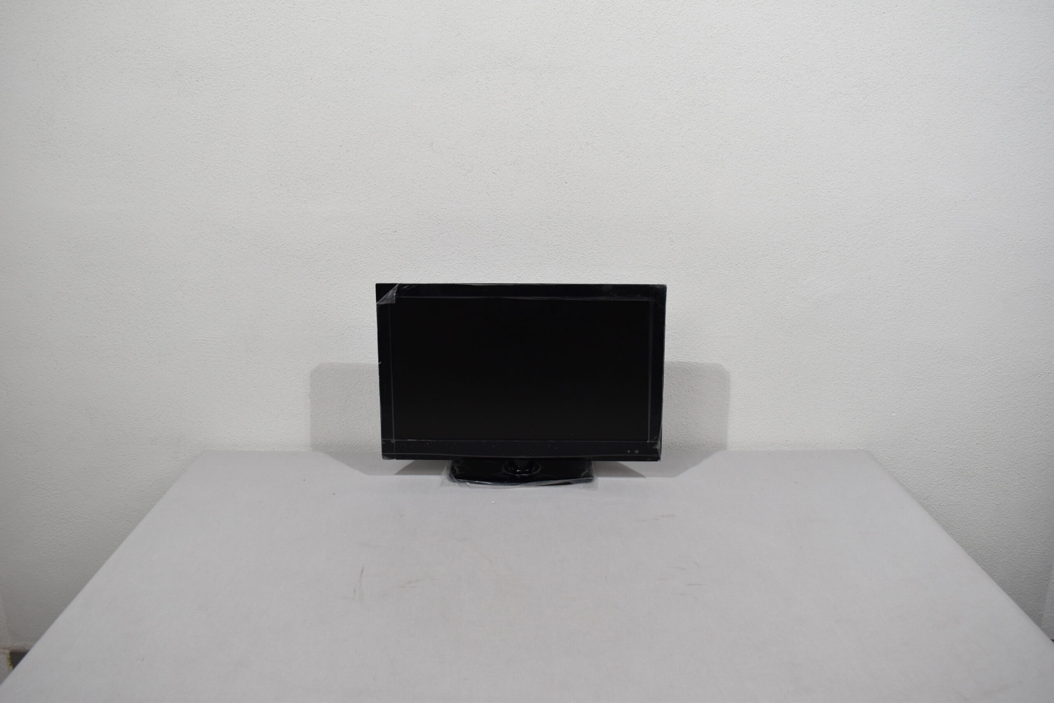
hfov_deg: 61.9
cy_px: 352
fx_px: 878
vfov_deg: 43.6
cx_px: 527
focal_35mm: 30
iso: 400
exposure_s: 1/100
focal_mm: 20
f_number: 5
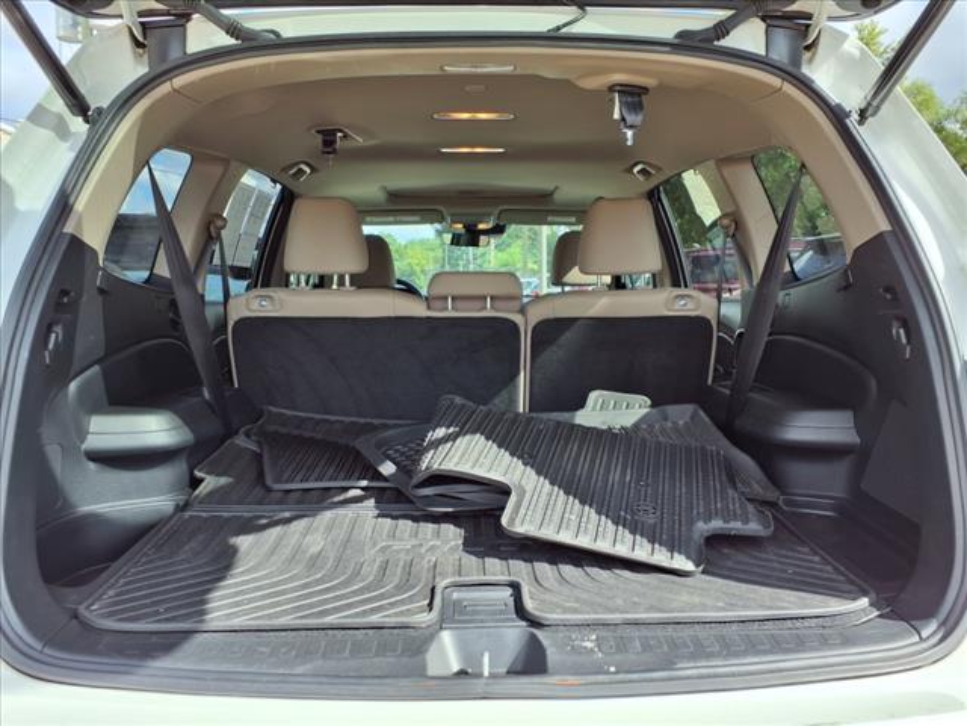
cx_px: 484
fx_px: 754
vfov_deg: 51.4
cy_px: 363
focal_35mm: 27
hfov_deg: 65.3
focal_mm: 3.58
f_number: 1.9
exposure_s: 1/303
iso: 40
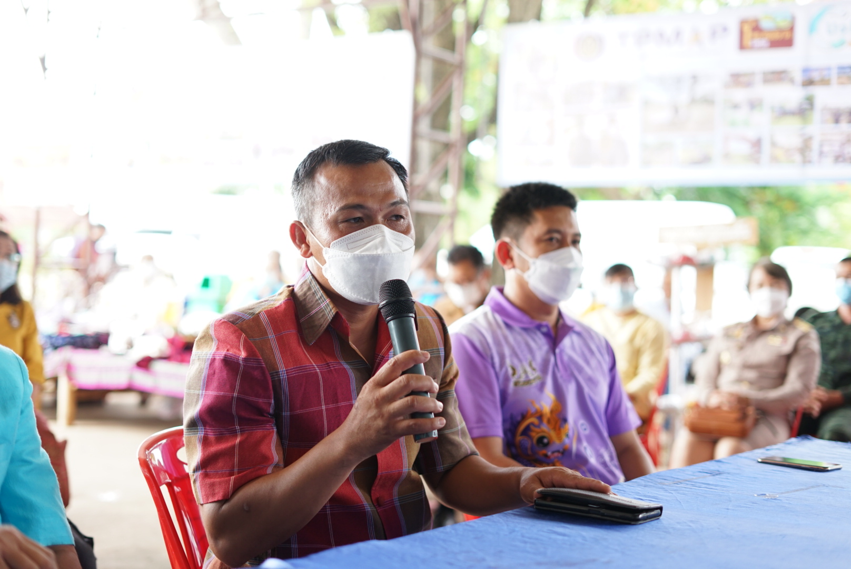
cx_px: 426
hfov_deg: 39.6
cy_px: 284
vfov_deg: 27.0
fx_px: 1183
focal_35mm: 50
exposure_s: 1/250
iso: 400
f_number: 2.2
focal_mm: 50
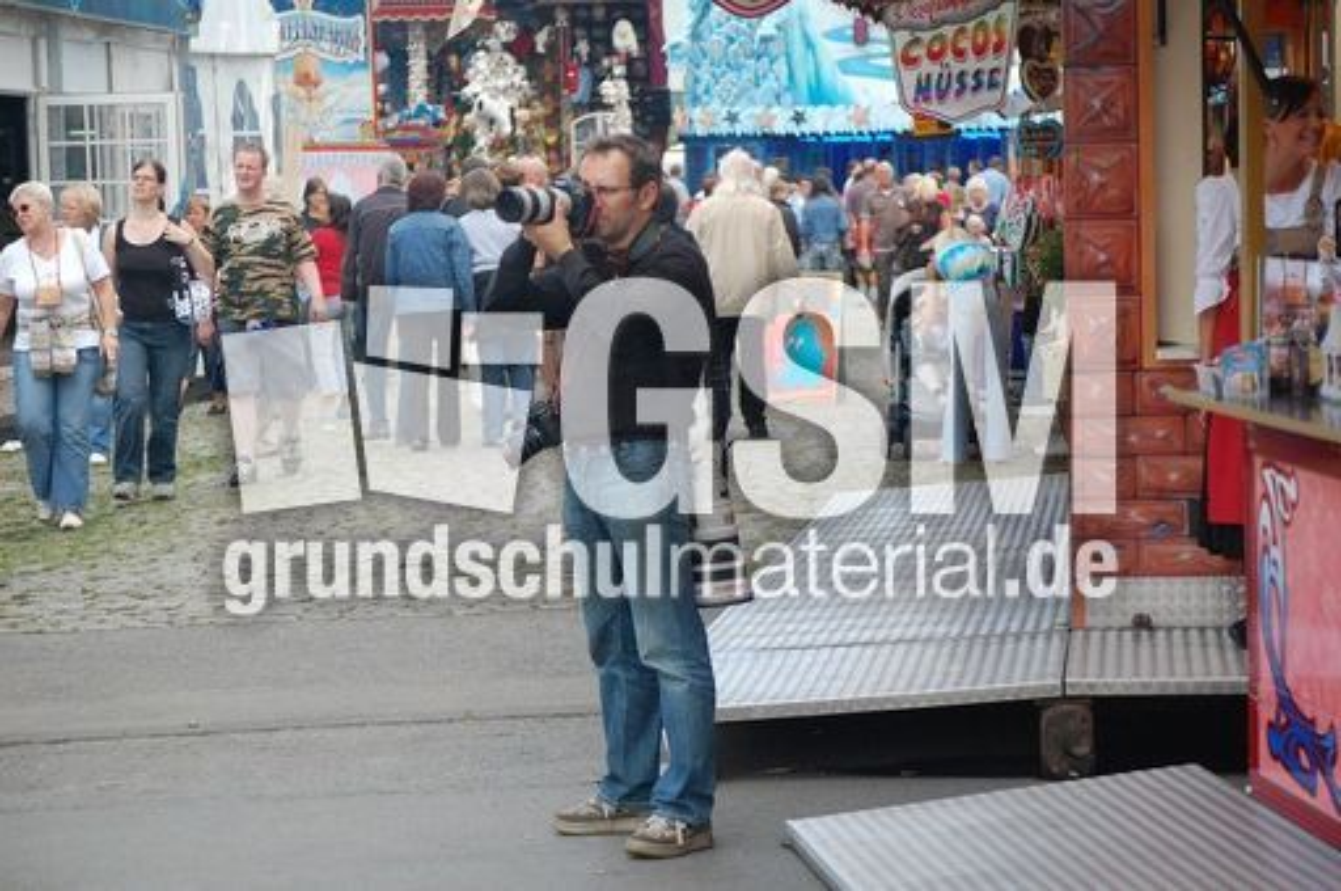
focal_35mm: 108
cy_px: 446
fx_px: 4018
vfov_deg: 12.6
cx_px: 670
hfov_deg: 18.9
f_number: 4.2
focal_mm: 72
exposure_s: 1/500
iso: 800
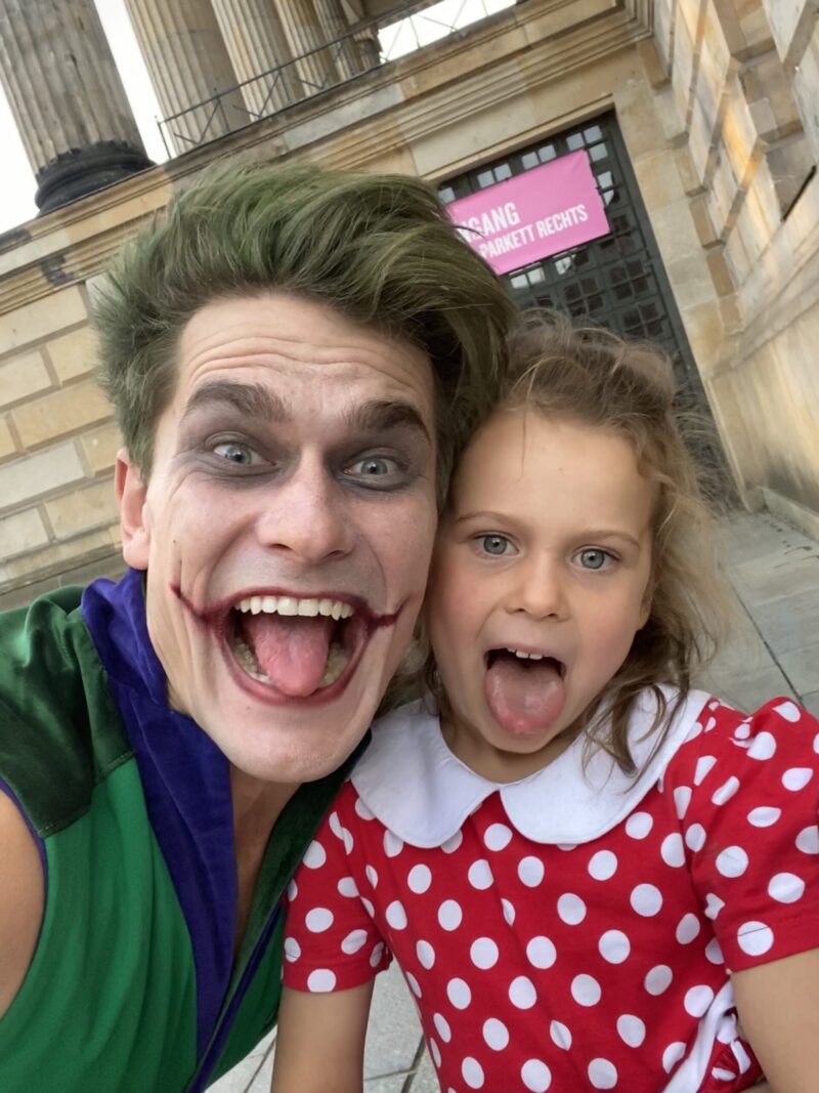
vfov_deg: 60.0
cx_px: 410
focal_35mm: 30
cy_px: 546
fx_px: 947
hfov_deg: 46.8
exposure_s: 1/97
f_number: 2.2
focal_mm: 2.71
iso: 100
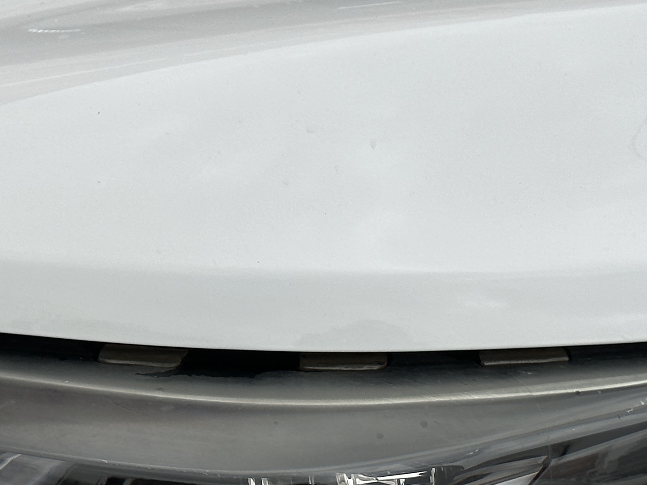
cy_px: 423
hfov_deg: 14.5
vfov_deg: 10.8
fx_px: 2542
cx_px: 227
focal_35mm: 136
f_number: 1.78
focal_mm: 6.86
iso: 64
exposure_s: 1/2667
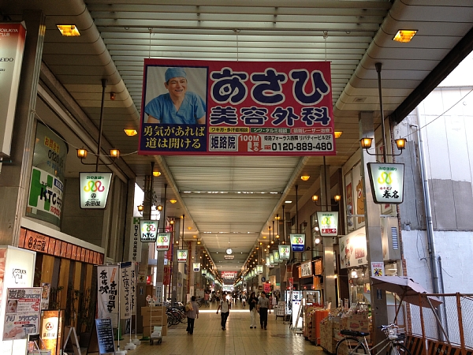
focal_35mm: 35
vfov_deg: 40.7
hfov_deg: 52.6
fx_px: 478
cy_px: 178
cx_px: 236
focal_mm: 4.28
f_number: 2.4
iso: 50
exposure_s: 1/60
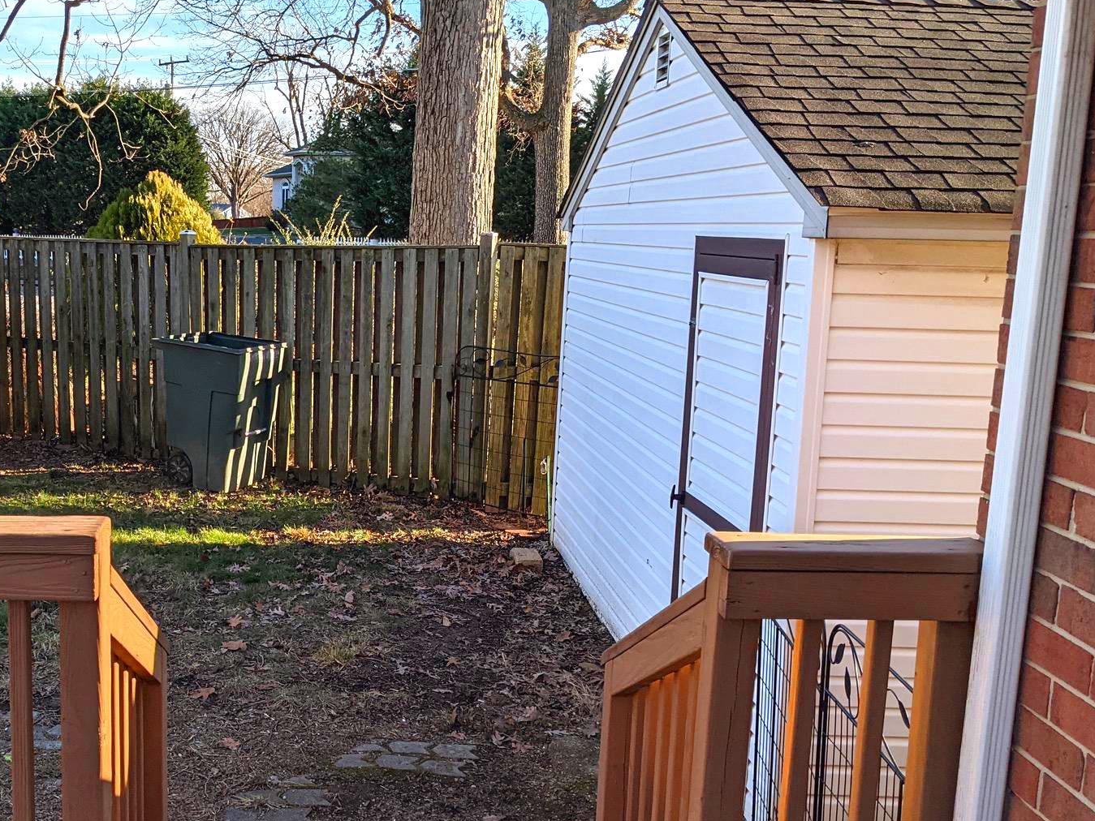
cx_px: 304
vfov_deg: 35.1
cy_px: 434
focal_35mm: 41
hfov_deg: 44.6
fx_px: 1297
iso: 67
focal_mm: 4.38
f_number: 1.73
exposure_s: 1/1805
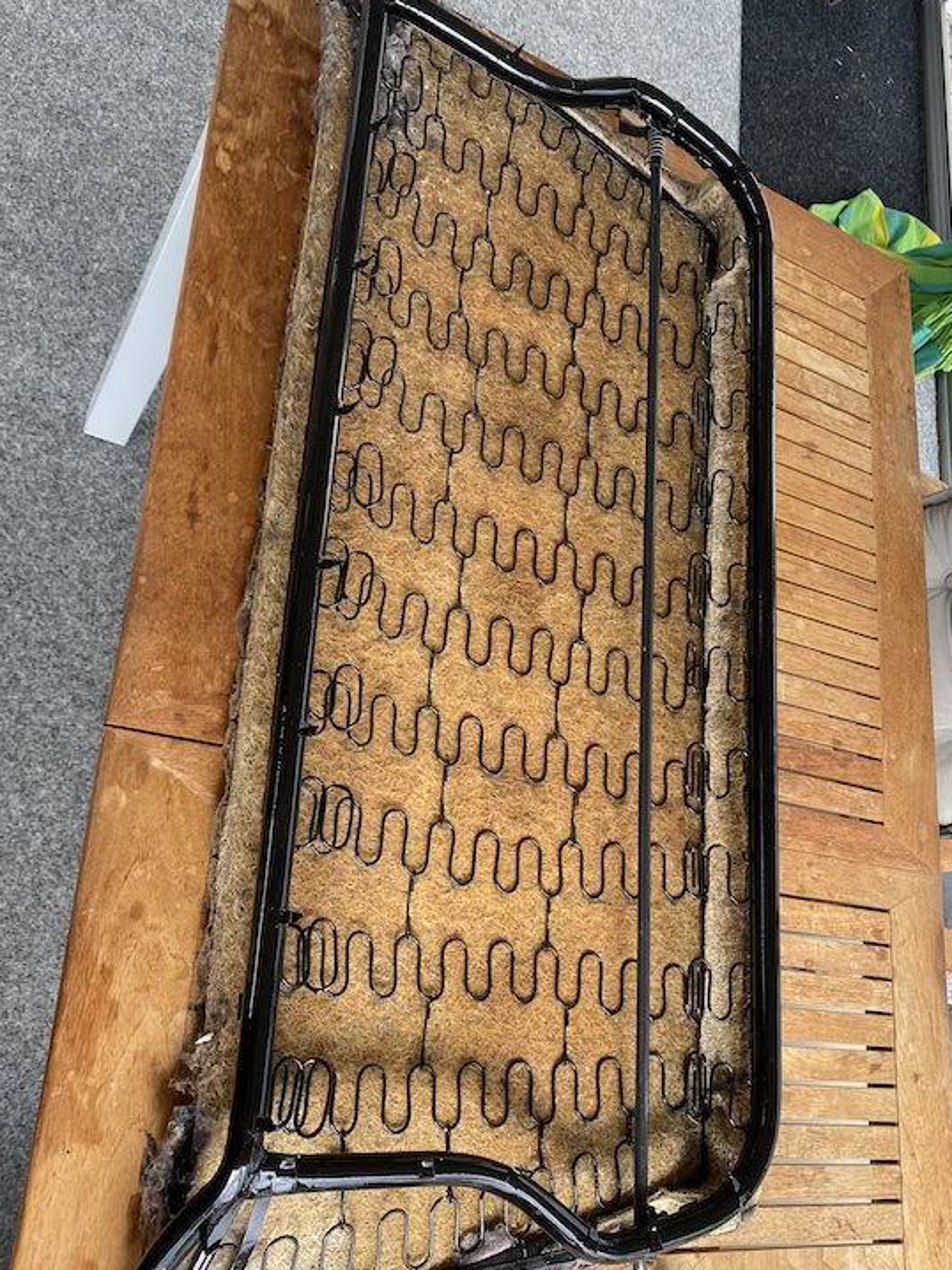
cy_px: 703
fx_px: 1063
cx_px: 490
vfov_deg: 61.5
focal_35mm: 29
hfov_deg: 48.2
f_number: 1.8
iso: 32
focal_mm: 4.25
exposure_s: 1/131
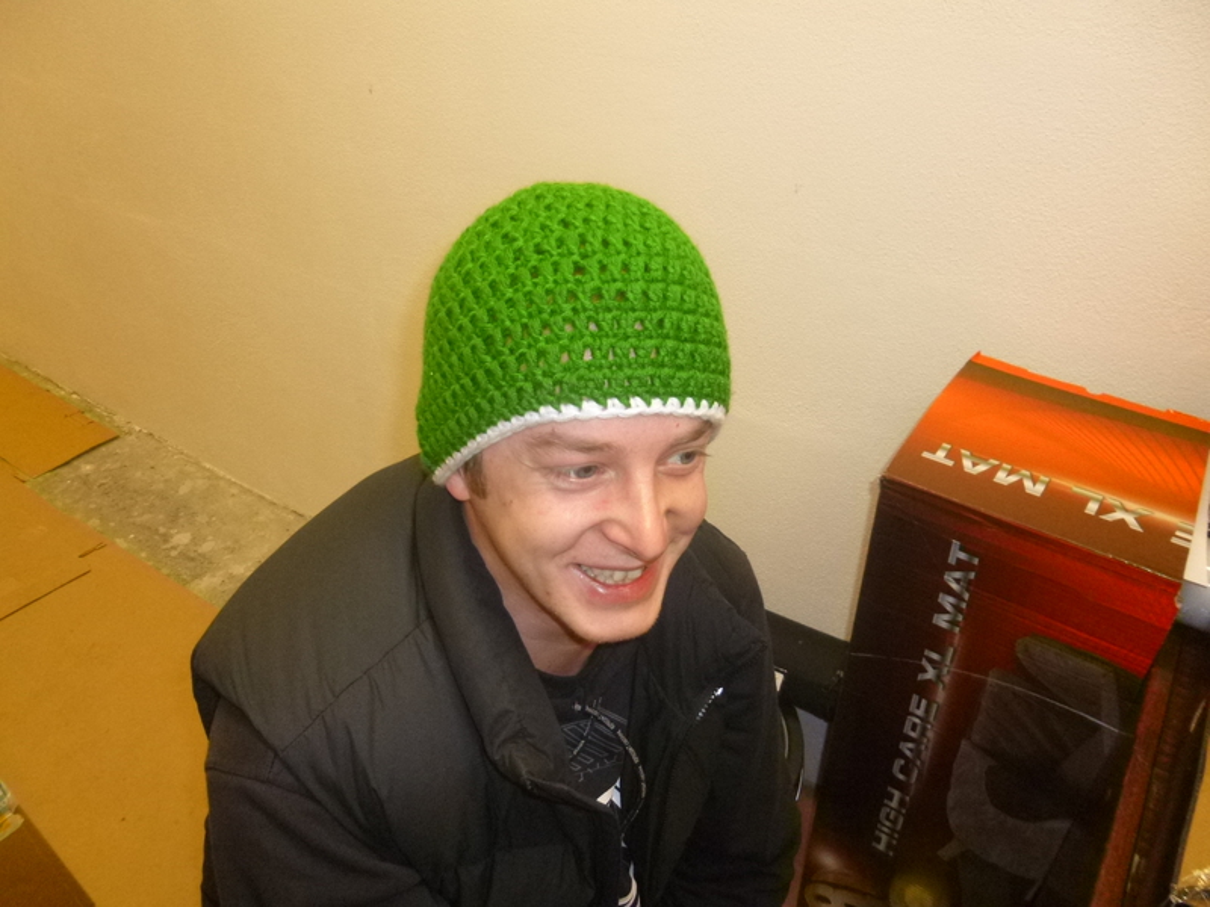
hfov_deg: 69.4
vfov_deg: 54.9
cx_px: 605
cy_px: 454
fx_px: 874
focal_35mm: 25
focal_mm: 4.5
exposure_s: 1/125
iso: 400
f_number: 3.1
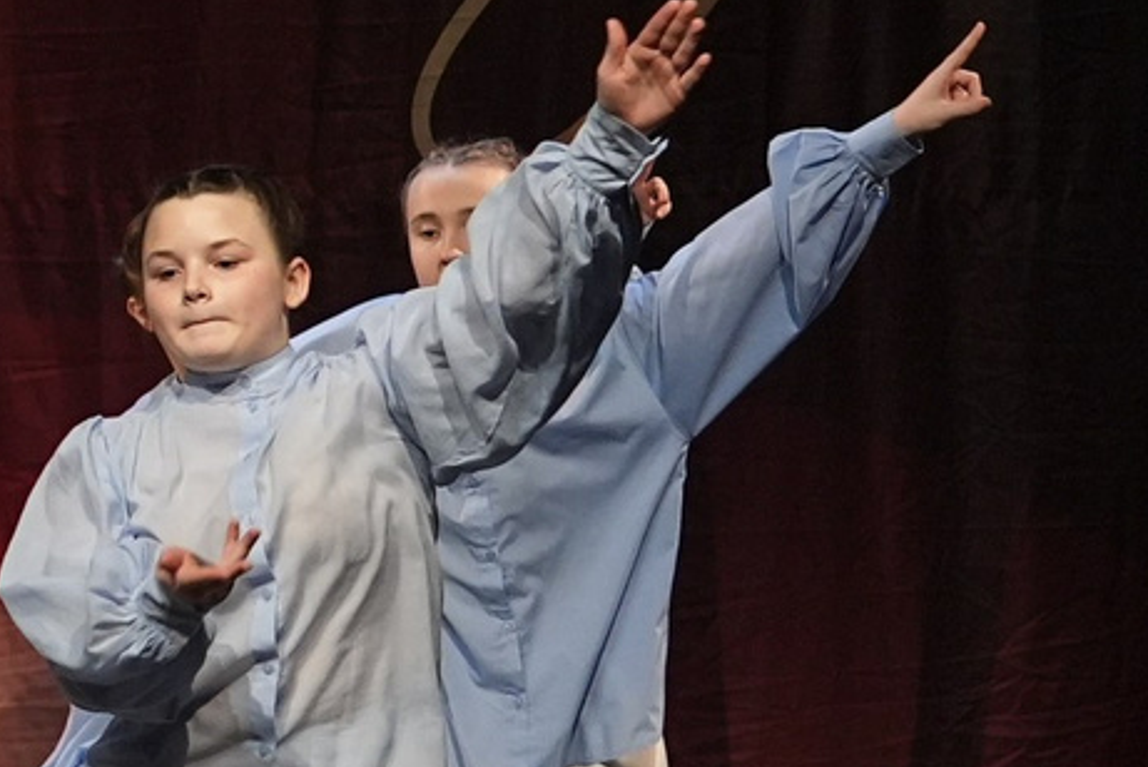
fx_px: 14167
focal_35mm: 444
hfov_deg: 4.5
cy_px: -278
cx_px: -1908
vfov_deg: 3.1
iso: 2000
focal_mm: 80
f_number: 2.8
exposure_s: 1/400
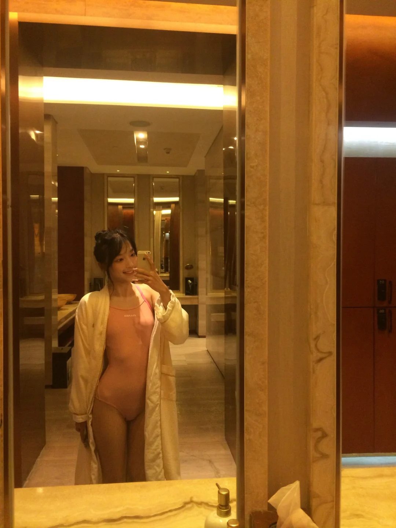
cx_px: 198
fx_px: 442
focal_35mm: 29
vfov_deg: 61.7
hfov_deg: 48.2
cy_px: 264
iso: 320
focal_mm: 4.15
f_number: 2.2
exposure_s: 1/33
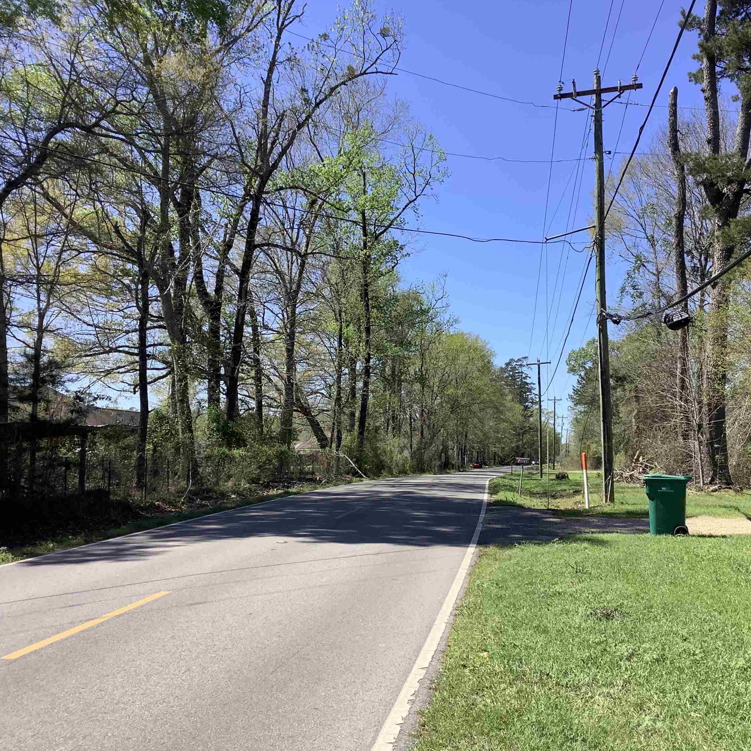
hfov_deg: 44.5
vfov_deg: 44.9
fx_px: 908
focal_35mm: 37
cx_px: 473
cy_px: 374
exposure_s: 1/867
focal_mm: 3.3
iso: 25
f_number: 2.4
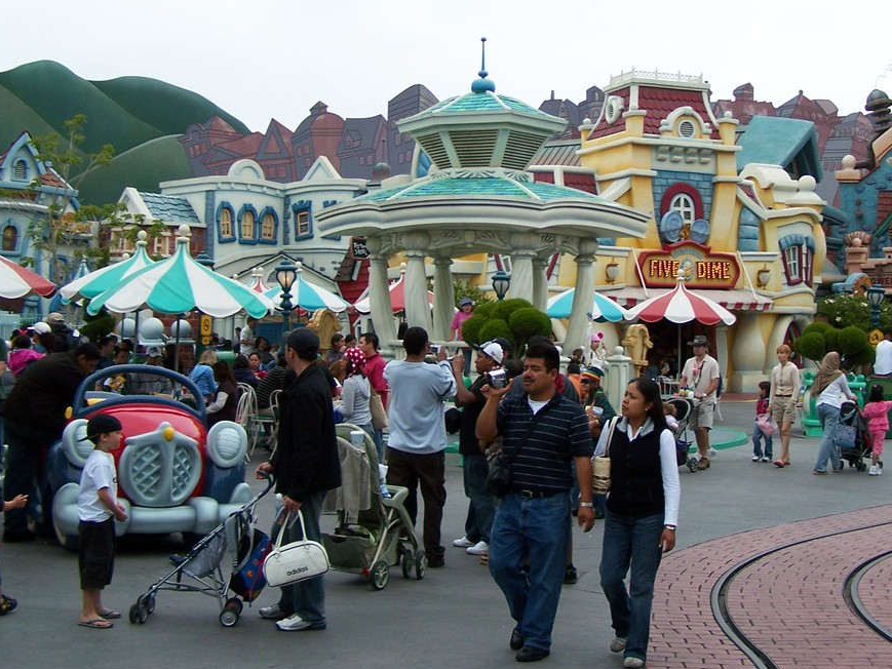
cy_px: 239
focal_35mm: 56
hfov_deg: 34.2
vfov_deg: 26.0
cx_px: 547
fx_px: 1443
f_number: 2.8
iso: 80
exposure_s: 1/400
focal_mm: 6.3
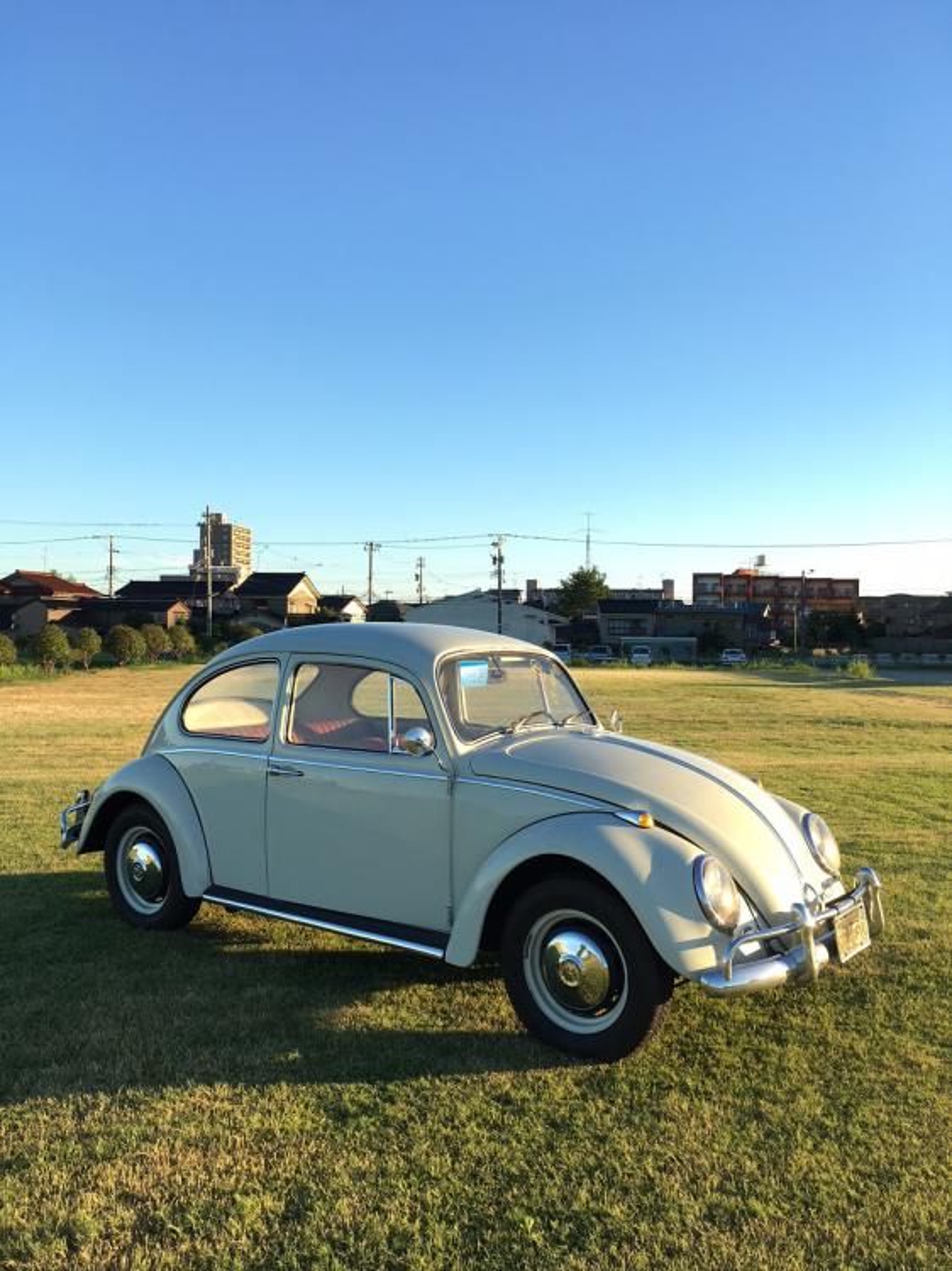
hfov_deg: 48.2
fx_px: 1064
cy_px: 636
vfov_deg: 61.7
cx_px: 476
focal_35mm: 29
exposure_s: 1/308
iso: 25
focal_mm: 4.15
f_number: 2.2
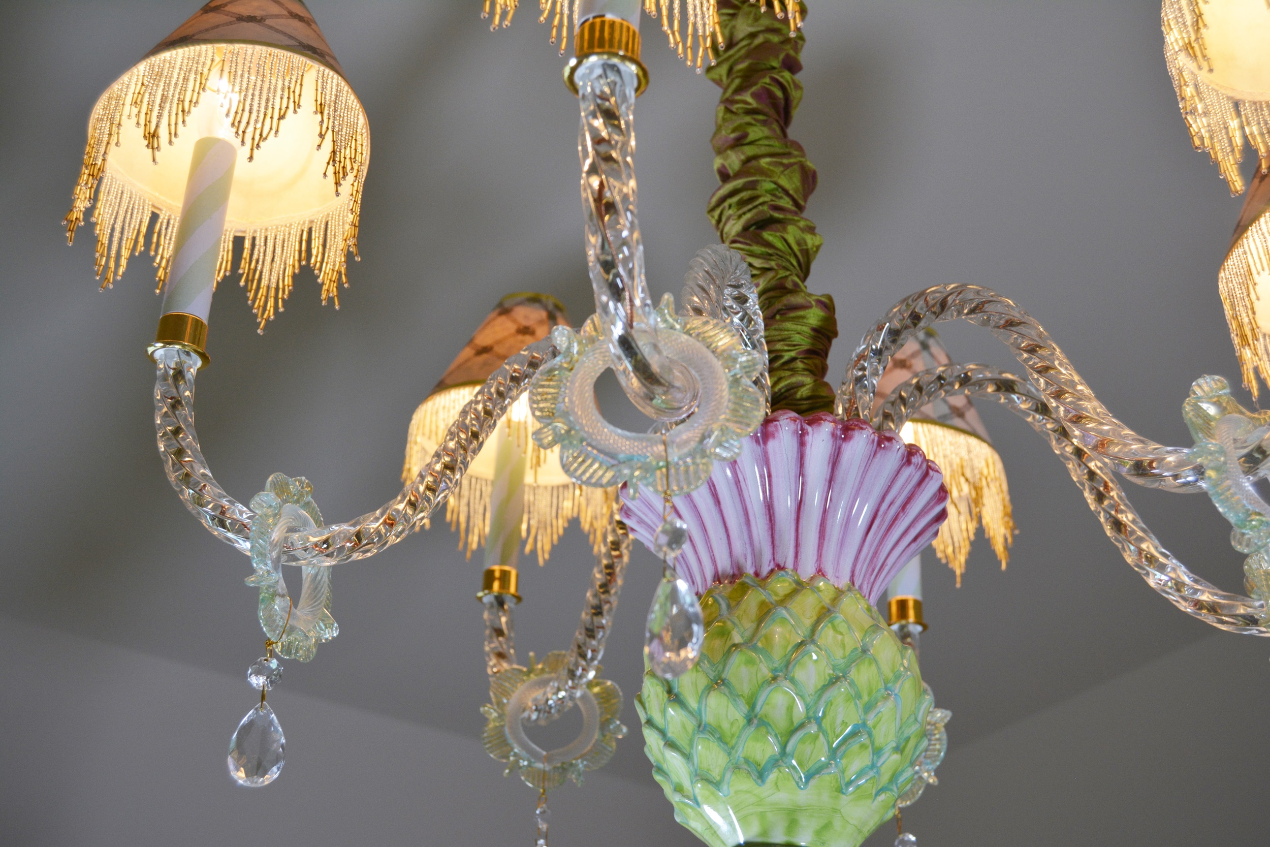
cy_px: 424
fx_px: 1640
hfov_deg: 42.3
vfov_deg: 28.9
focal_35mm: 46
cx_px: 635
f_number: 5.6
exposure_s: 1/125
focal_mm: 31
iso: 400
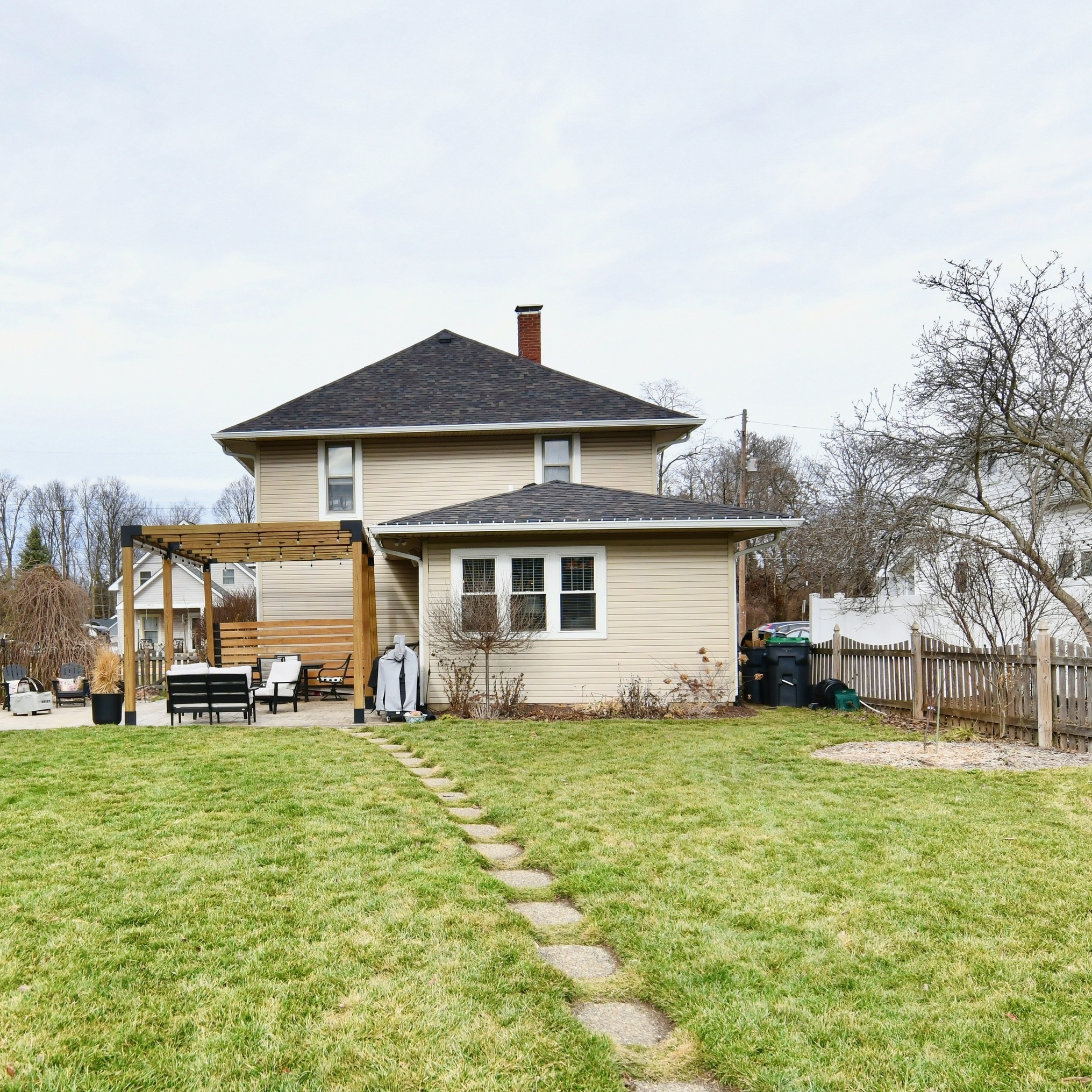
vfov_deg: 80.7
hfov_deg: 77.6
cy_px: 544
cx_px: 348
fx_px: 642
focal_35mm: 18
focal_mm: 14
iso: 400
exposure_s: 1/320
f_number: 9
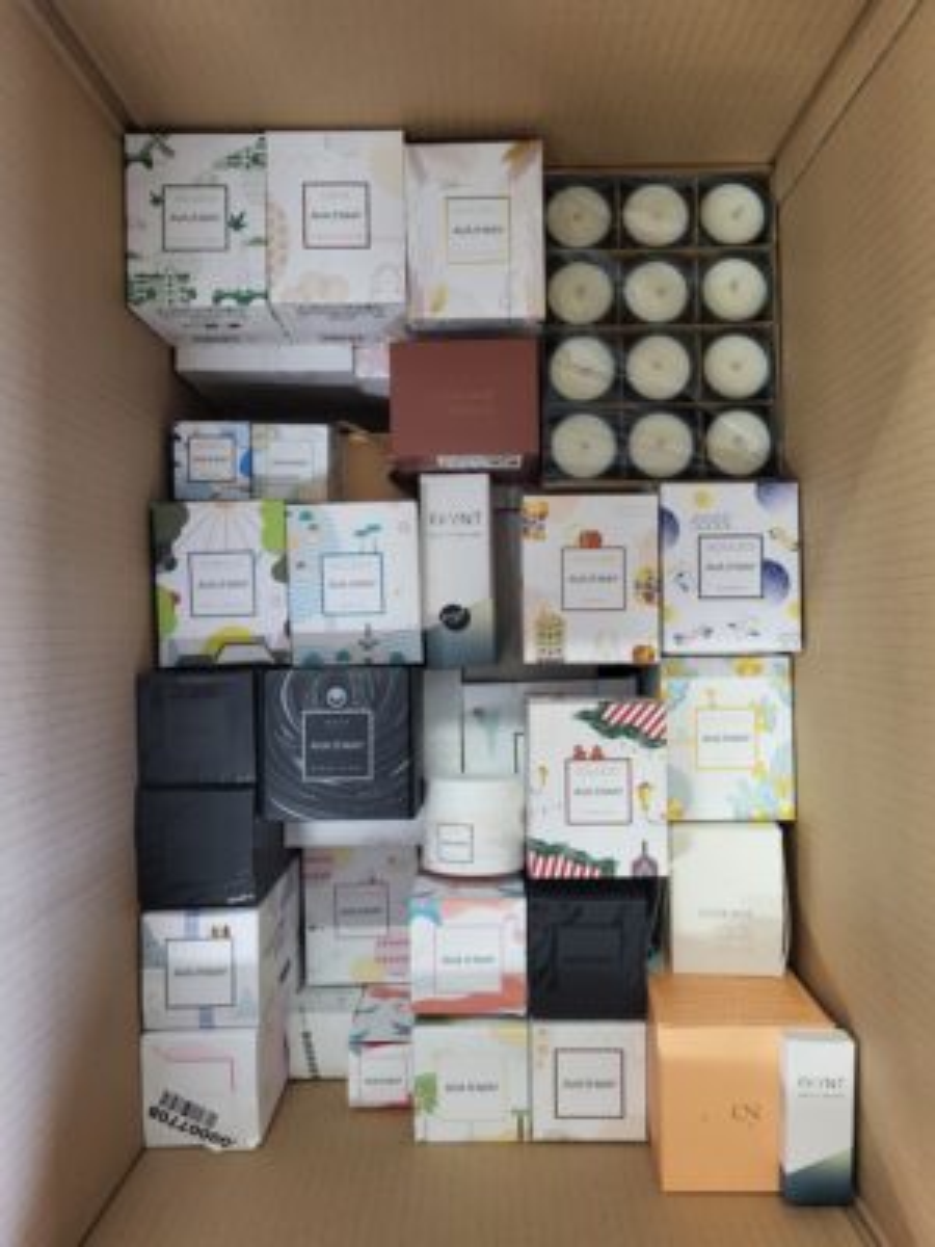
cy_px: 624
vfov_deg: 67.3
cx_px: 468
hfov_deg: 53.1
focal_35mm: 26
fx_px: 936
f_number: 1.8
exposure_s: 1/50
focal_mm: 5.4
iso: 320
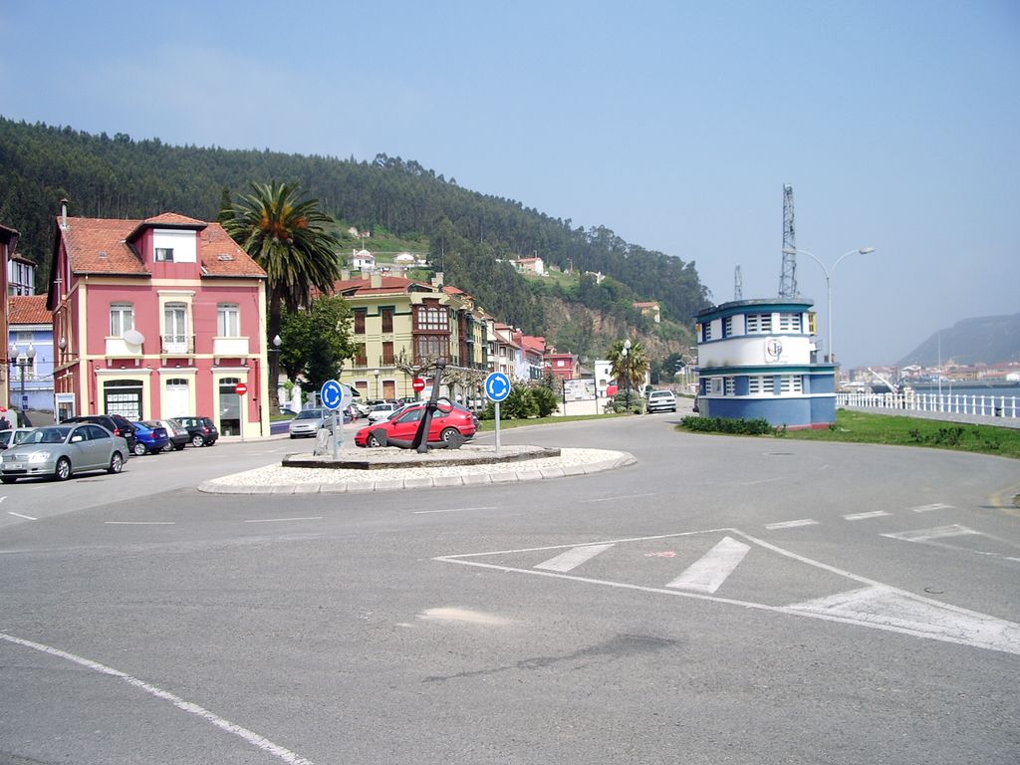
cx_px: 510
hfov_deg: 52.6
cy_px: 382
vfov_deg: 40.7
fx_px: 1031
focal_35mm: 35
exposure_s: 1/400
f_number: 4.3
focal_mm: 5.8
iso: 50
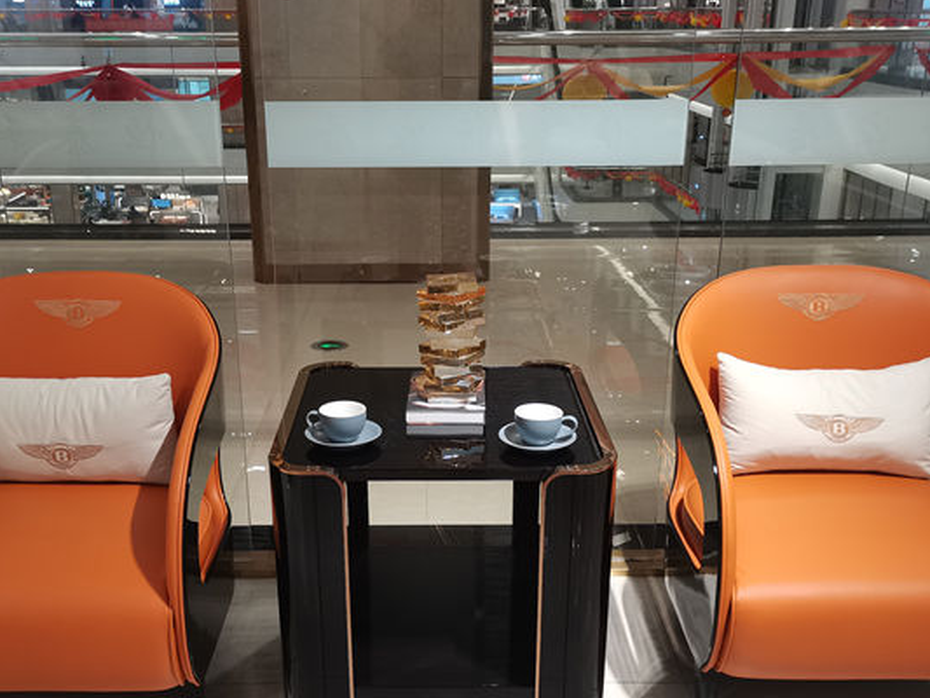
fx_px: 1048
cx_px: 429
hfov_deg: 47.8
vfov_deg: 36.7
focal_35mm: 39
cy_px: 426
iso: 125
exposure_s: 1/100
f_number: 1.8
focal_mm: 5.58
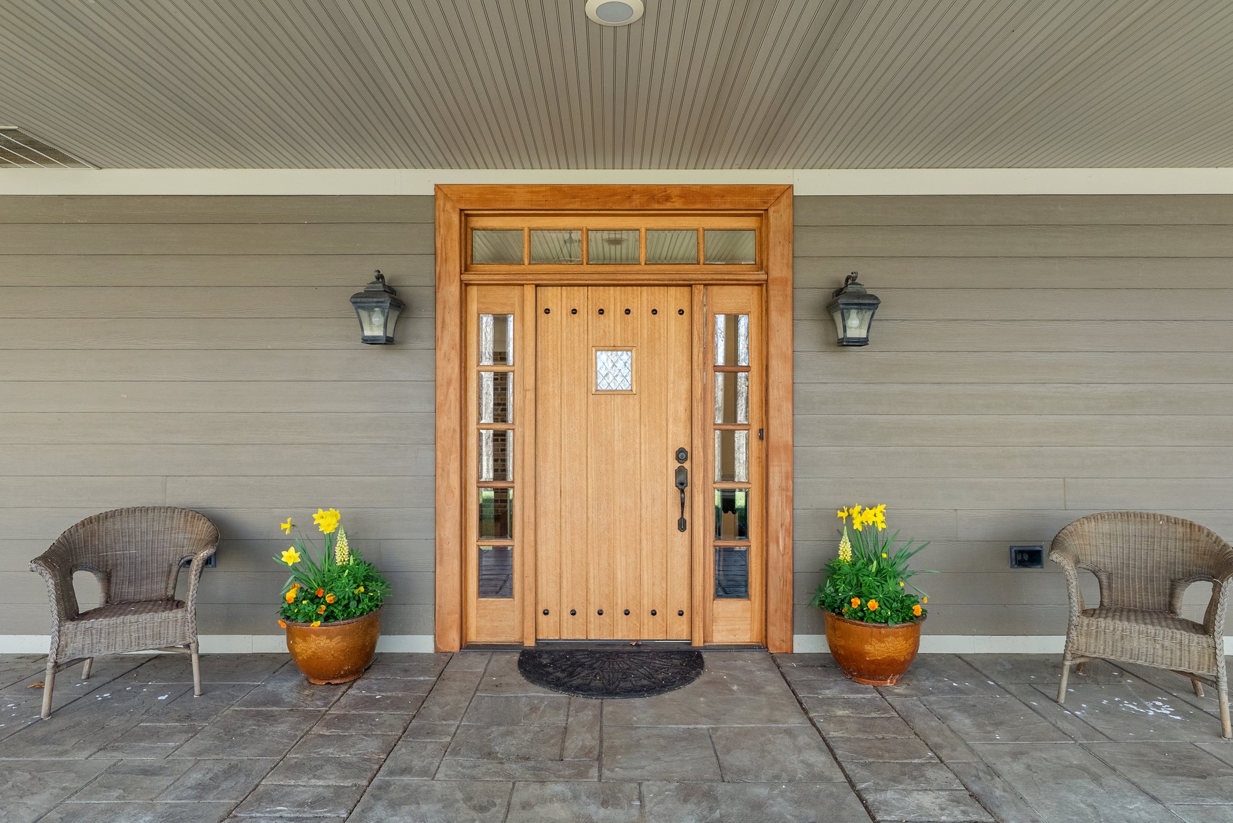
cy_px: 412
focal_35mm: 20
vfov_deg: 62.0
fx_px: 685
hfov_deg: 84.0
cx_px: 616
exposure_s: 1/60
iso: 640
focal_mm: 20
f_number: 8
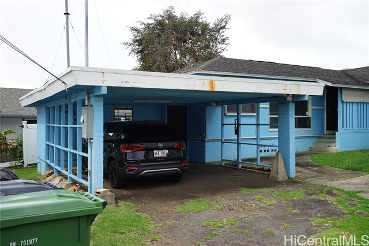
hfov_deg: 54.5
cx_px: 184
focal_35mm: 35
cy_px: 123
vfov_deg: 37.8
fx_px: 359
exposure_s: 1/100
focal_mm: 35
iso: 100
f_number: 9
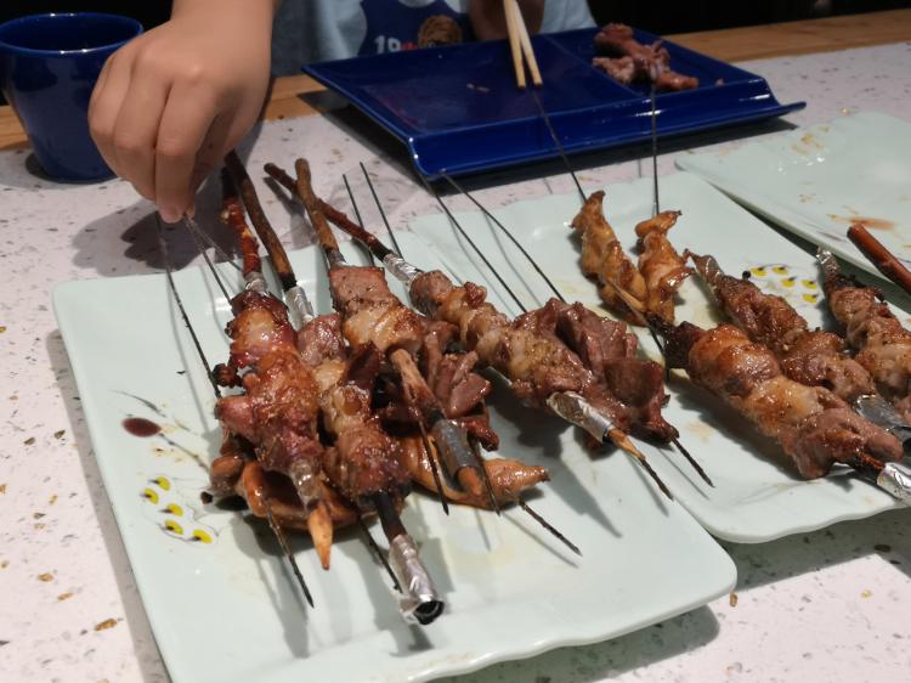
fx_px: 1184
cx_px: 456
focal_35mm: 45
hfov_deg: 42.1
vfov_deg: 32.2
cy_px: 342
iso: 50
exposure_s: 1/100
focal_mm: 4.75
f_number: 1.8
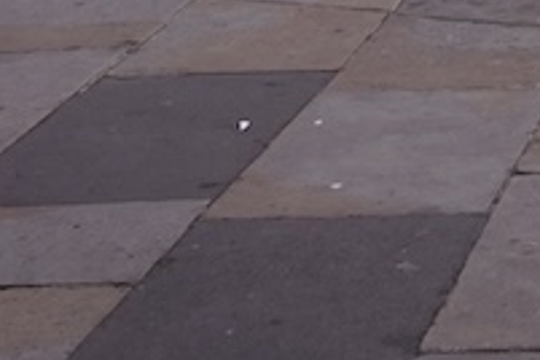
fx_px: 2145
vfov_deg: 8.2
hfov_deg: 12.6
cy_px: -708
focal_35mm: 143
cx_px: 1069
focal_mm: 16
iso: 100
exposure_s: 1/200
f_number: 6.3
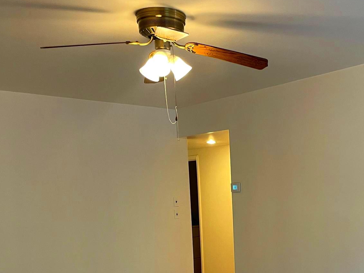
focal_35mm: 47
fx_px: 494
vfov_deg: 30.2
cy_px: 216
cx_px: 283
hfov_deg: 39.1
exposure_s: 1/60
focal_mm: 4.2
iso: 100
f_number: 1.6
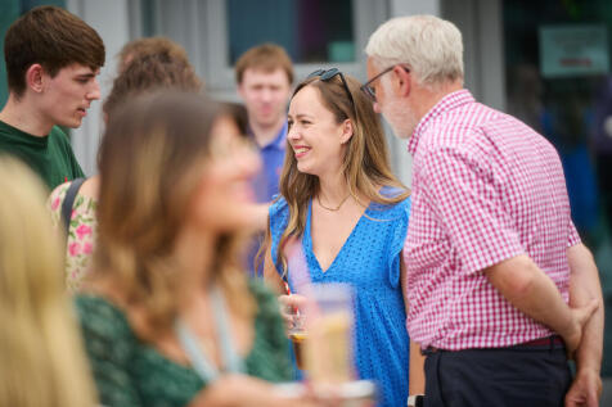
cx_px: 306
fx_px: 3399
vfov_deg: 6.9
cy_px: 204
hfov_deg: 10.3
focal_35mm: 200
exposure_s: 1/800
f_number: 2.8
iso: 160
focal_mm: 200
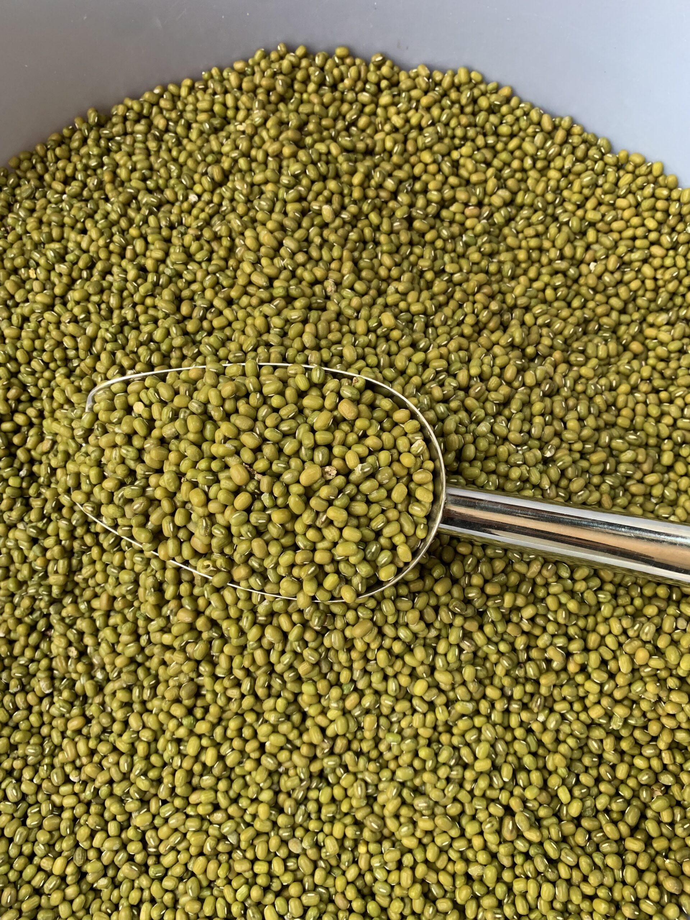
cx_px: 345
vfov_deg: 67.3
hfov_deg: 53.1
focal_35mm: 26
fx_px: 691
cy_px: 460
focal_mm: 4.25
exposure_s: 1/60
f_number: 1.8
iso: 160
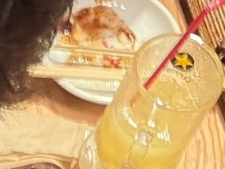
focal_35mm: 163
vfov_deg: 8.1
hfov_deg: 10.6
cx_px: 511
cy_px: -283
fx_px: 1060
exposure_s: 1/33
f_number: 1.9
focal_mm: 2.69
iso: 250
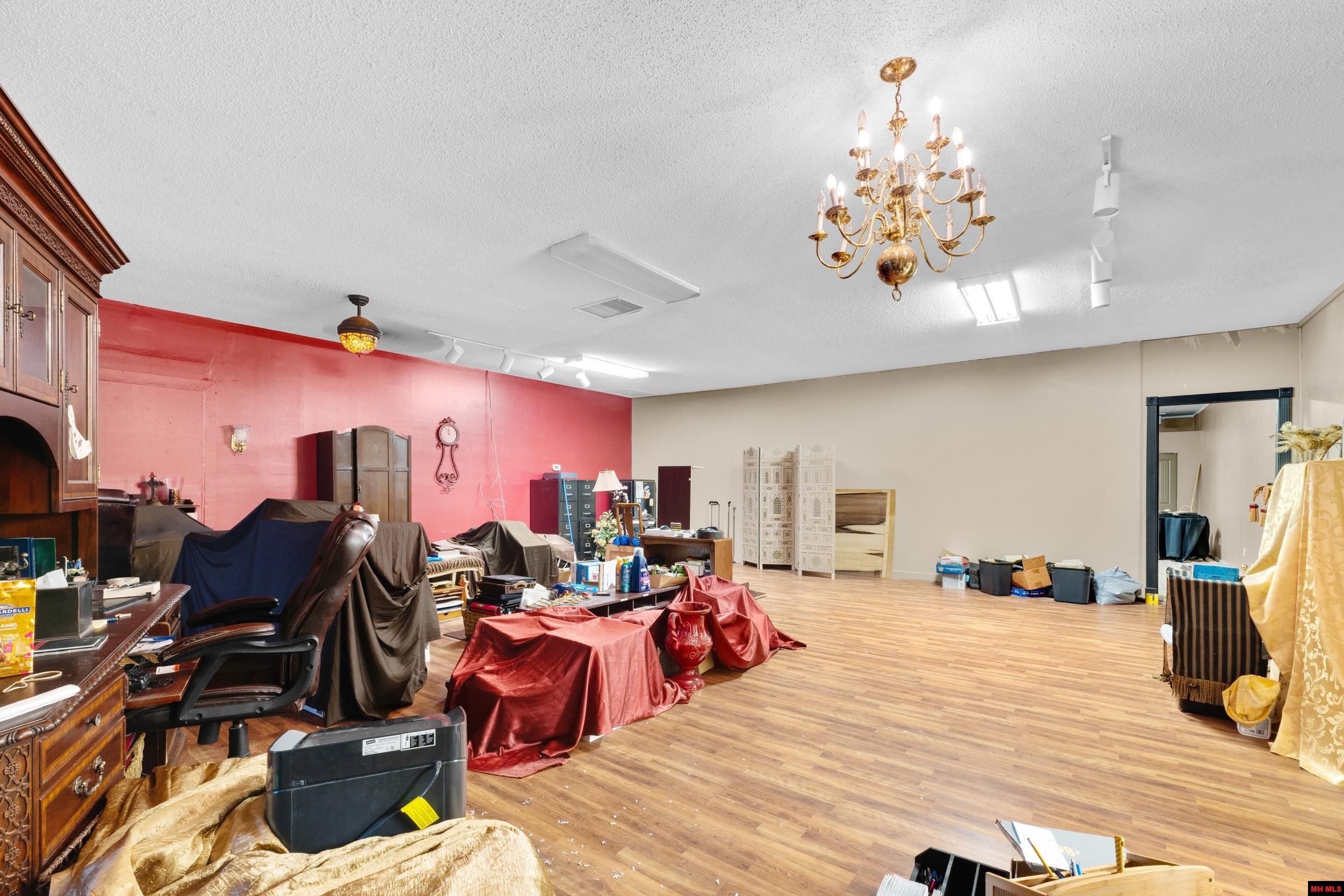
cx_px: 672
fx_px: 560
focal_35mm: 15
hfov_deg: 100.4
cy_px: 448
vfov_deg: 77.3
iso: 200
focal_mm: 10
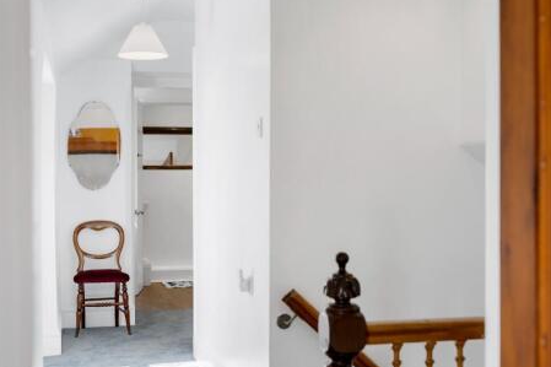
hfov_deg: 37.5
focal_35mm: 53
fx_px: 811
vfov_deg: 25.5
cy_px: 187
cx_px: 265
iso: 100
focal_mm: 50
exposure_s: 1/60
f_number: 4
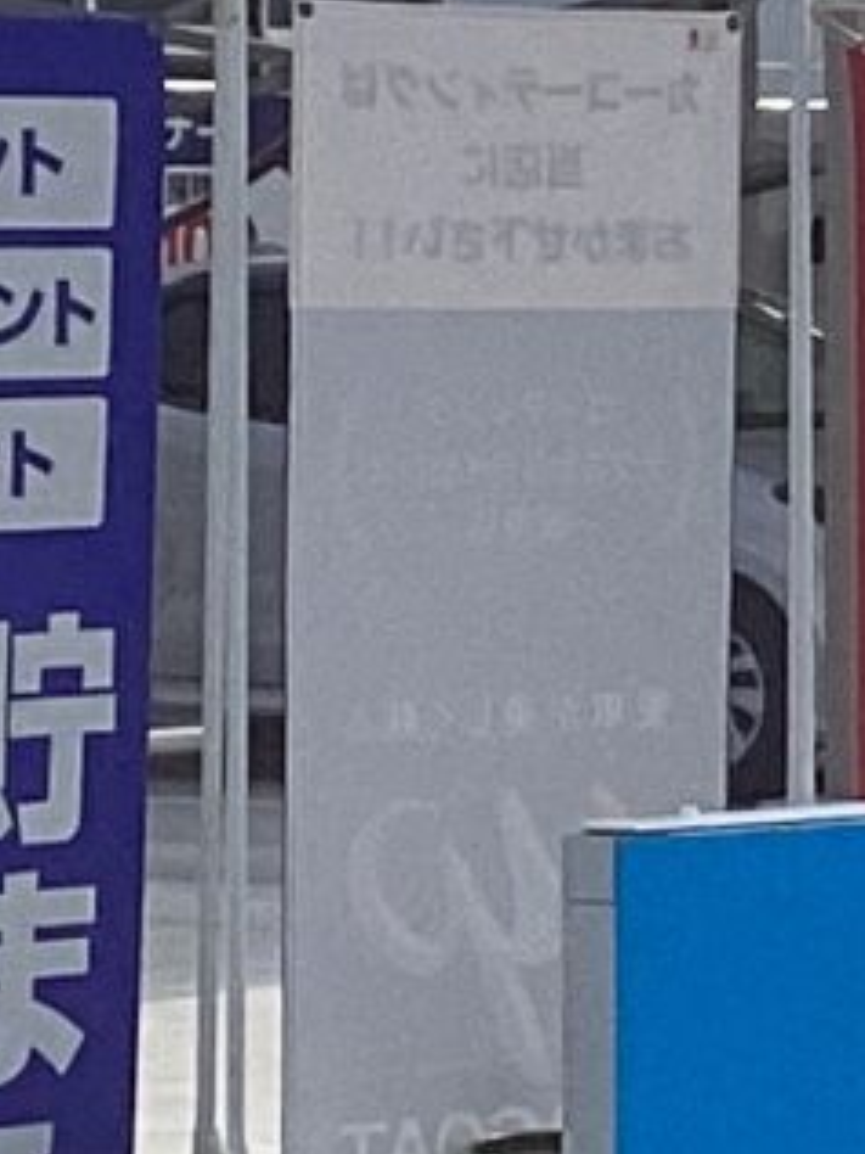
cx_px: 2274
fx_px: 8363
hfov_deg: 5.6
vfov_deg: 7.9
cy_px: 55
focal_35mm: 251
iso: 25
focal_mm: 3.3
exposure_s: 1/1812
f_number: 2.4
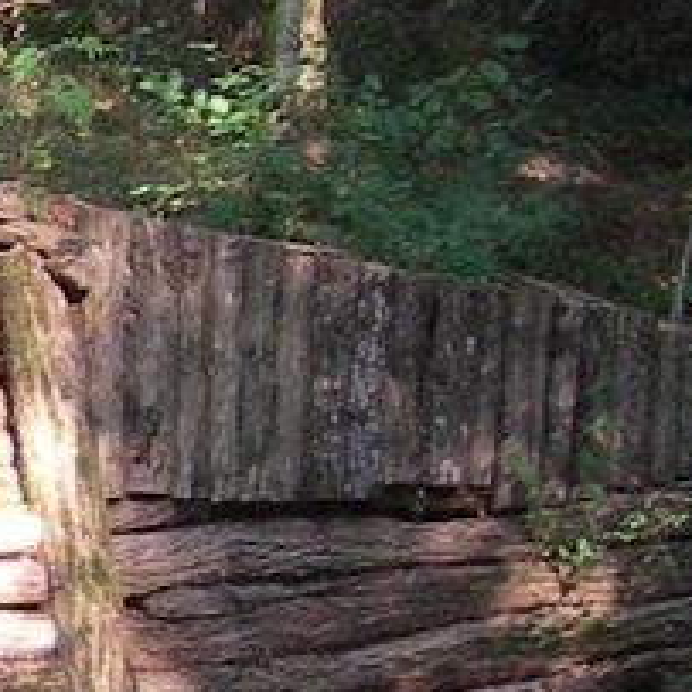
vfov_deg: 6.9
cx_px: -1002
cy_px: 620
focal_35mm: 254
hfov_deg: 6.5
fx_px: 5745
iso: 84
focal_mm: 7.8
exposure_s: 1/60.1
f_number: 2.8
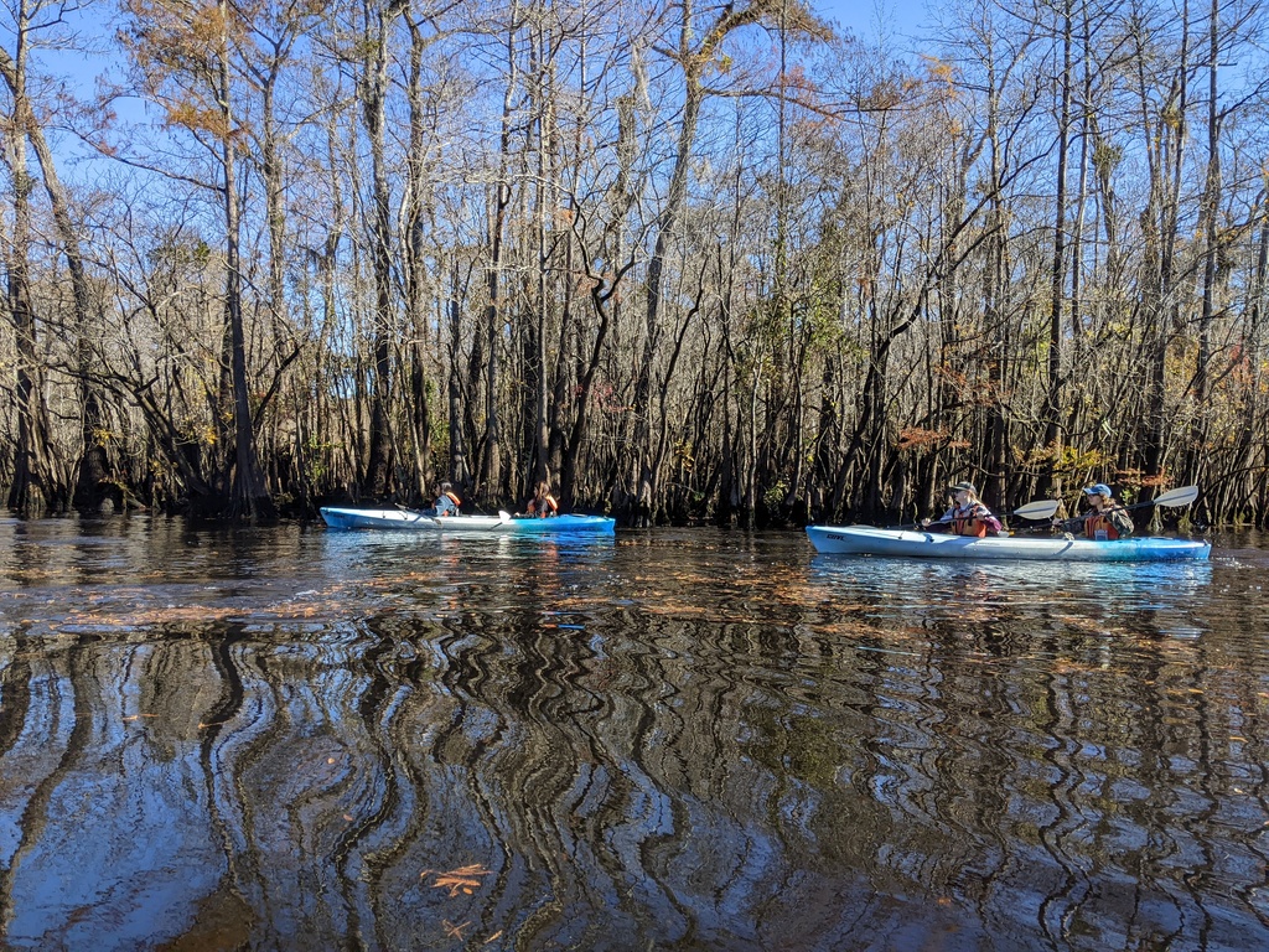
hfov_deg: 65.3
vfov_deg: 51.4
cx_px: 634
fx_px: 990
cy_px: 476
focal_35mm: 27
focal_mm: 4.44
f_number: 1.8
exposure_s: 1/1067
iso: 49
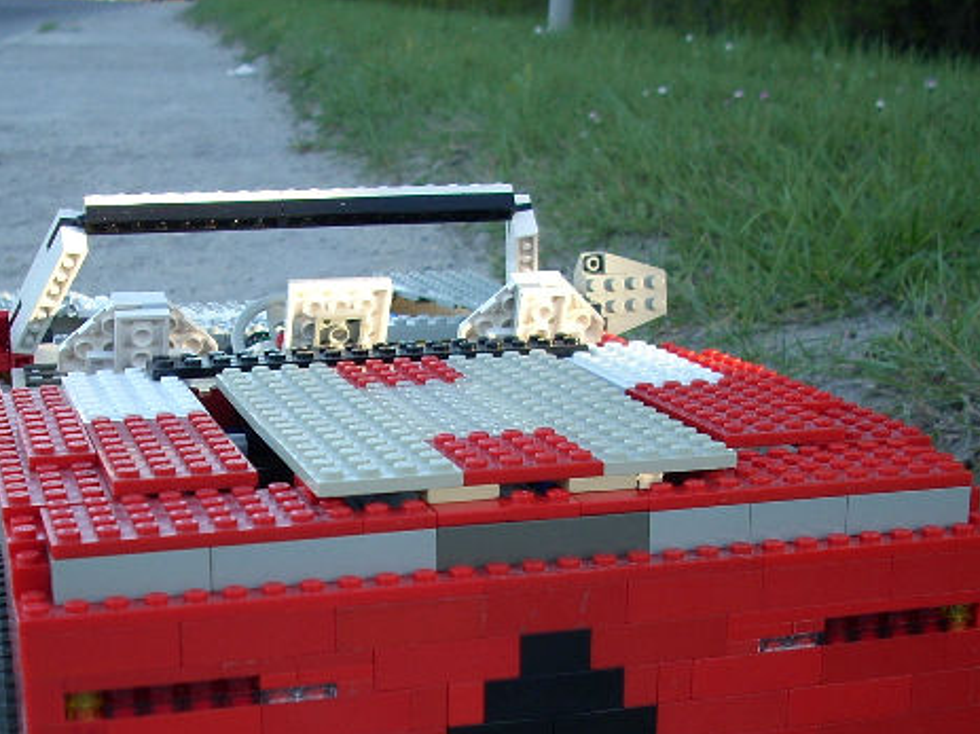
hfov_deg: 30.2
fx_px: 1811
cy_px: 613
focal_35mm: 64
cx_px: 404
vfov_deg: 22.5
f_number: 2.8
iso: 64
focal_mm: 6.2
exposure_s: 1/88.6
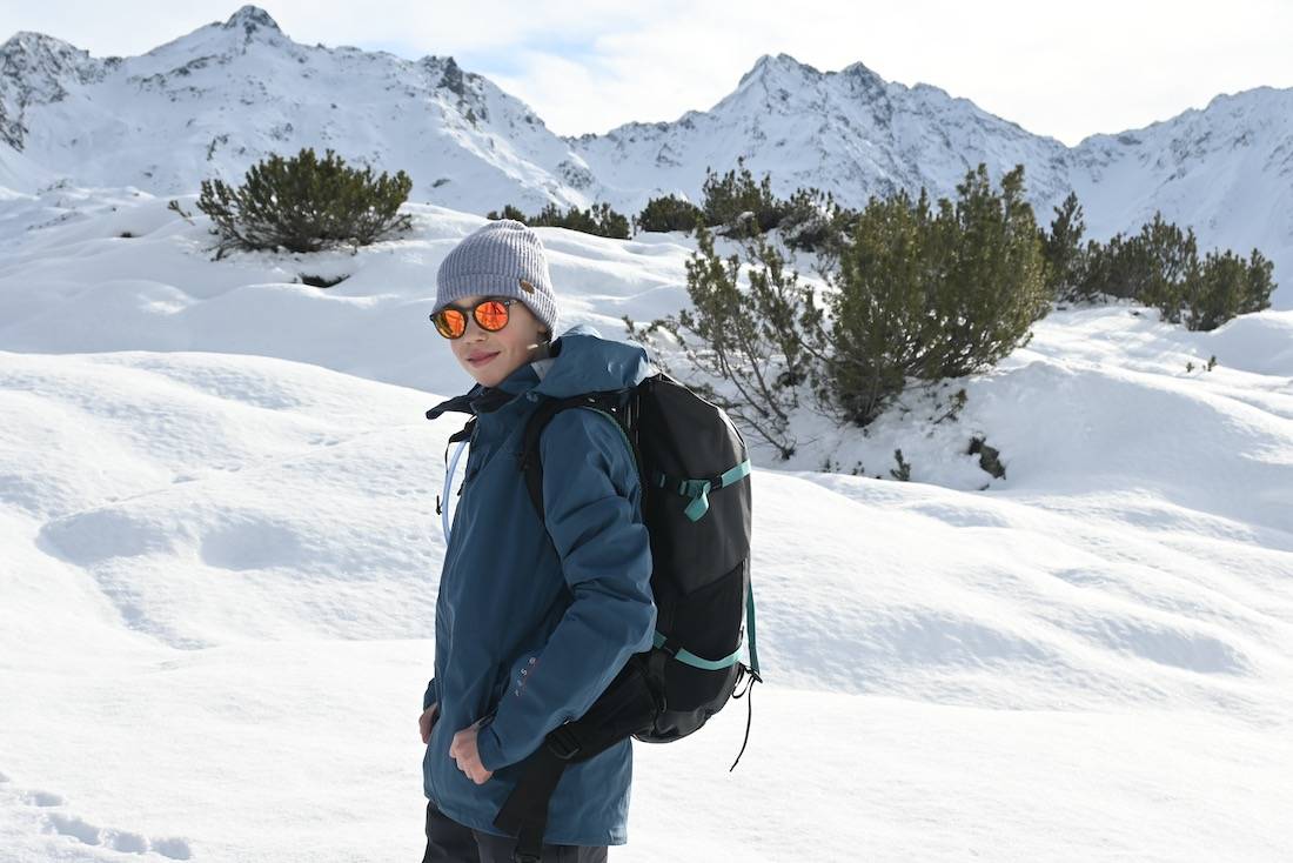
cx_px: 646
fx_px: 1697
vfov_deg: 28.5
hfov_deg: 41.7
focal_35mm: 47
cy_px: 432
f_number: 7.1
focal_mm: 31.5
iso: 100
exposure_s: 1/400
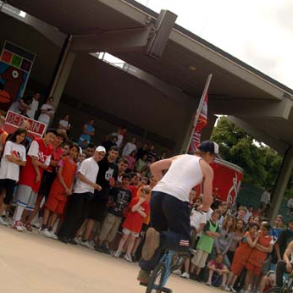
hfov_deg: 23.7
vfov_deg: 23.7
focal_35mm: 73
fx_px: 699
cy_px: 164
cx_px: 141
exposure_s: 1/350
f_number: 9.5
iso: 200
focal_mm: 36
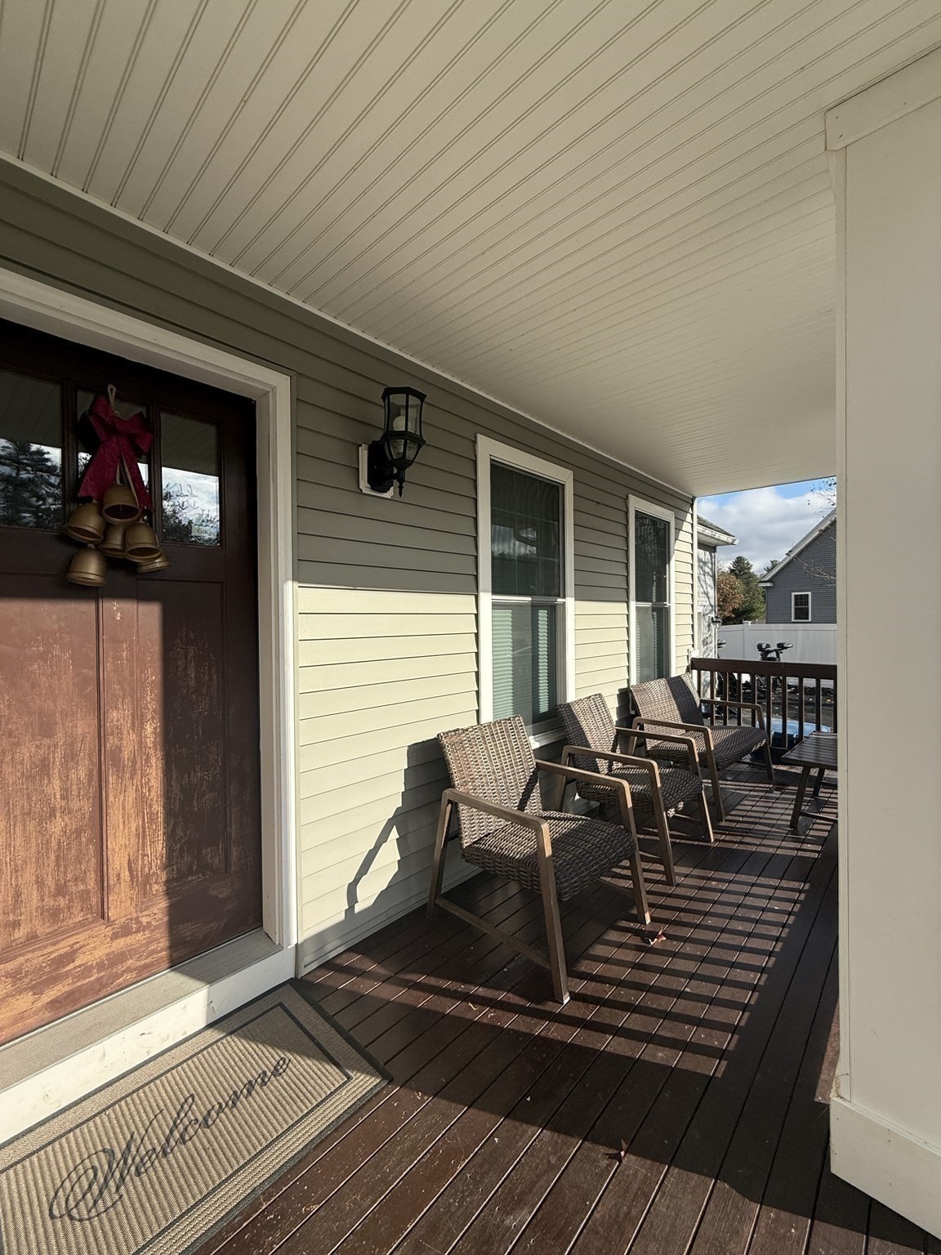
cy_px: 628
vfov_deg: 102.1
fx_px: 507
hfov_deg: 85.7
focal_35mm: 14
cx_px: 470
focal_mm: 2.22
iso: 50
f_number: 2.2
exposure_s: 1/2611
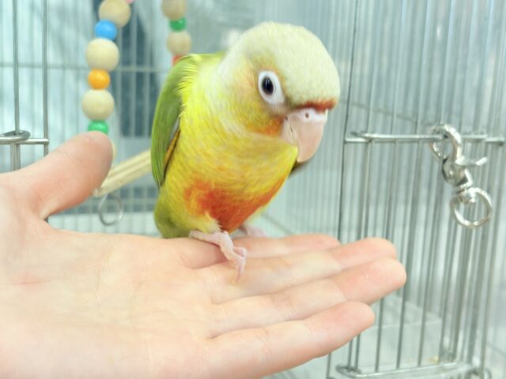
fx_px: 760
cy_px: 190
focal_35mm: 52
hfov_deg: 36.8
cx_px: 253
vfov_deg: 28.0
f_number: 1.6
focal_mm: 5.96
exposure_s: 1/50
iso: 80
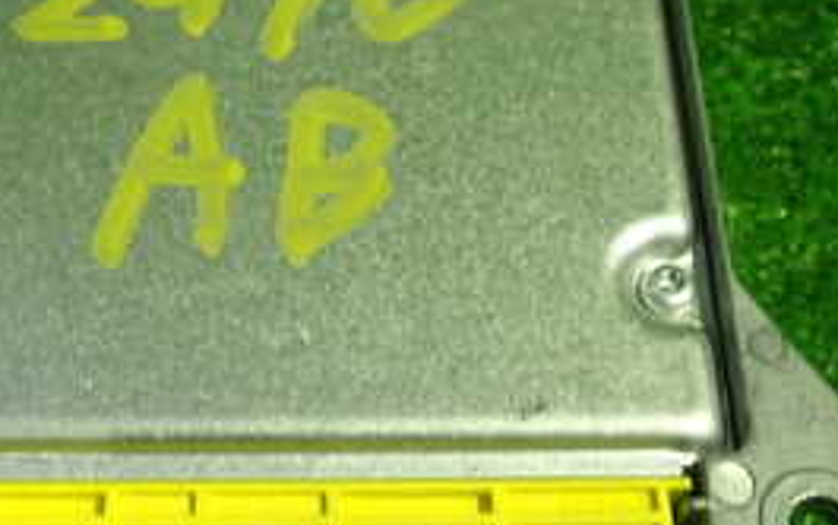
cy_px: 221
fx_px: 1645
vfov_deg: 18.1
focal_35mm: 72
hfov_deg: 28.4
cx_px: 288
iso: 200
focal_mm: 5.4
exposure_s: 1/50
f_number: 2.3
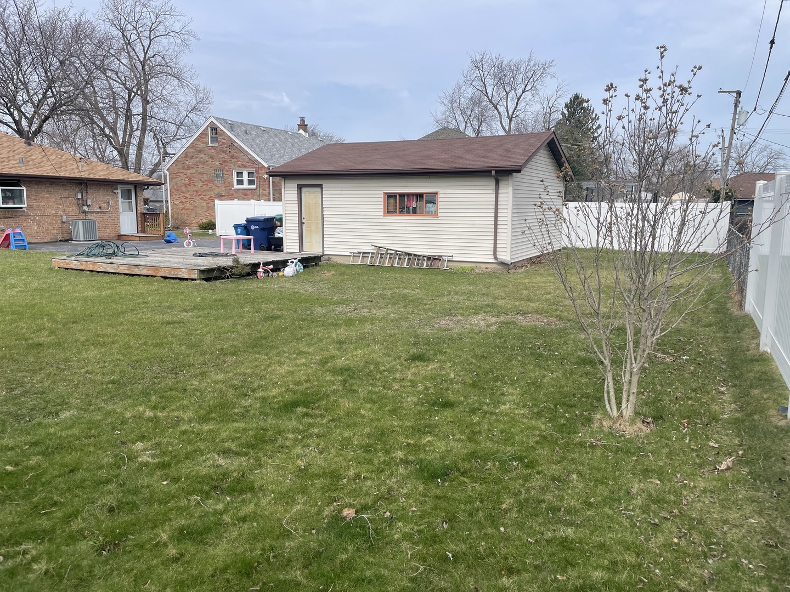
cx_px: 395
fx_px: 593
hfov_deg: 67.3
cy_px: 296
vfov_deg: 53.1
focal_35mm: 26
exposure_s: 1/3125
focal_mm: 4.2
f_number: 1.6
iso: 32
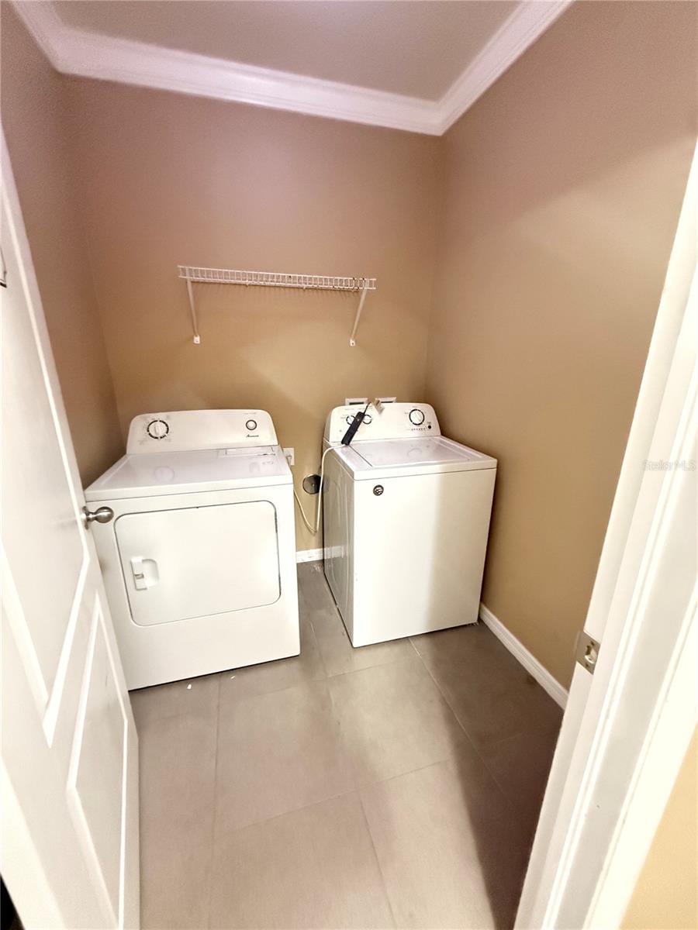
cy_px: 465
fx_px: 376
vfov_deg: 102.1
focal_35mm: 14
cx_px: 349
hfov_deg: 85.7
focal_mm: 2.22
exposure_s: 1/30
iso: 1600
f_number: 2.2
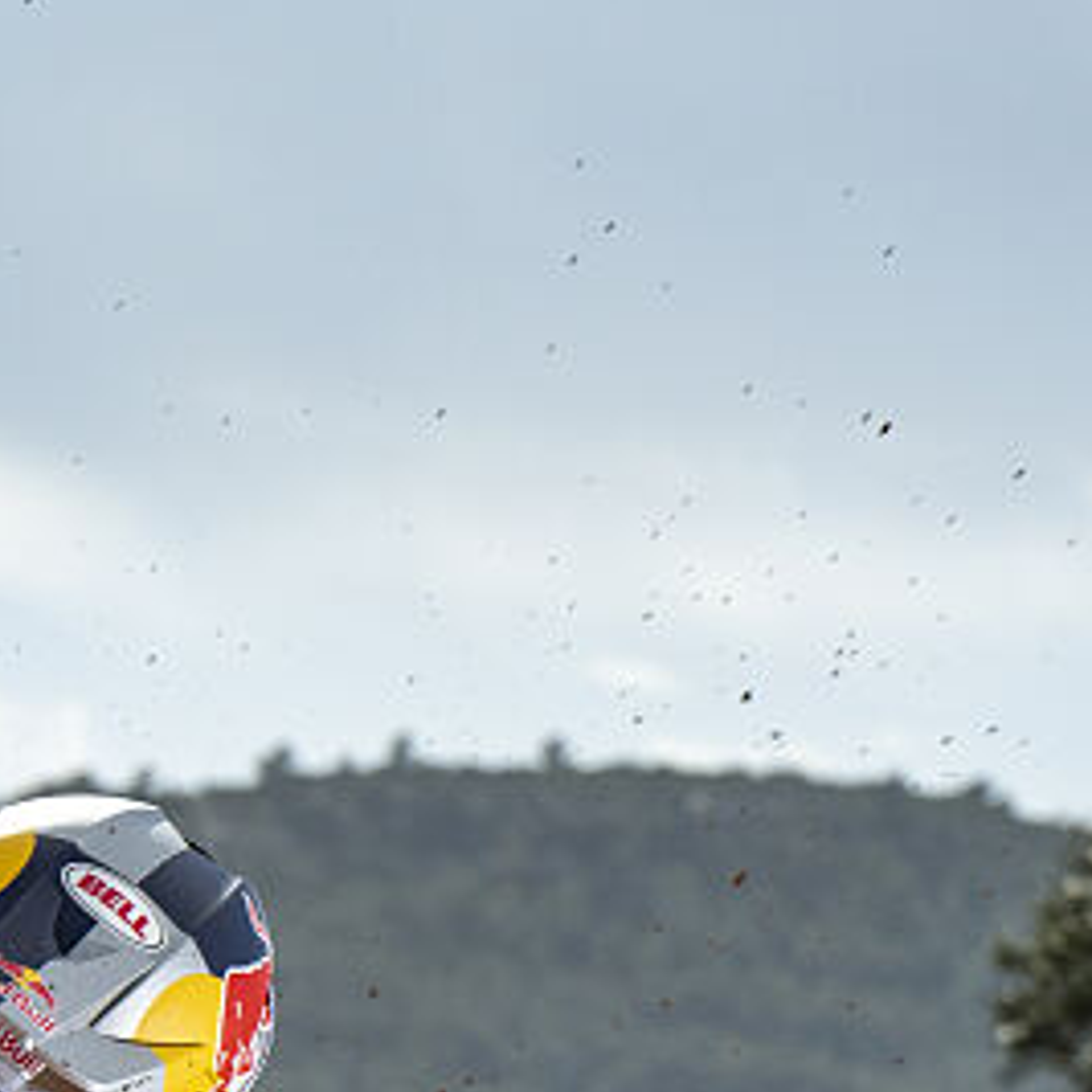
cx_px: -851
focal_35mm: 454
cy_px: 1640
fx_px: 16203
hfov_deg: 3.8
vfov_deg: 3.8
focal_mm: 115
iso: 320
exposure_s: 1/1000
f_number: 7.1
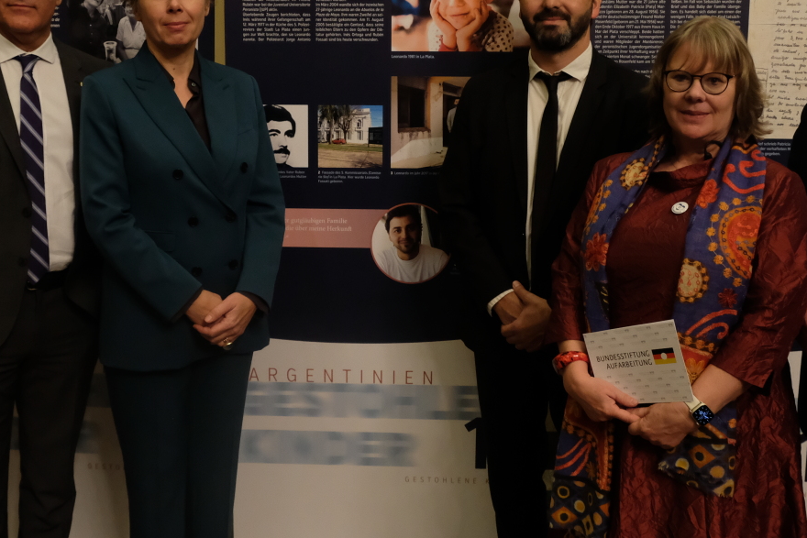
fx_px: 1031
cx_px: 377
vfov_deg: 29.2
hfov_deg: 42.7
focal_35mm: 46
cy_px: 225
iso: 3200
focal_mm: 18
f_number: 4
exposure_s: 1/40
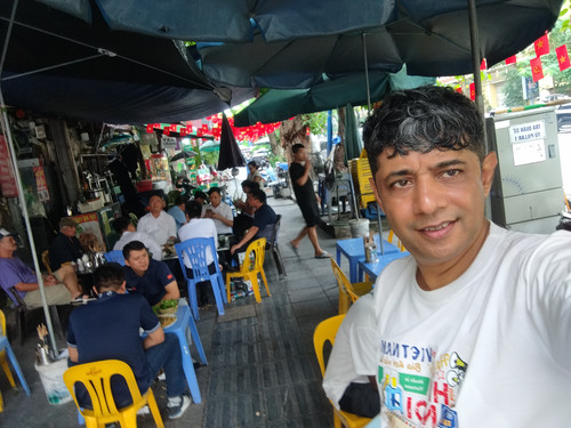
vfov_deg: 53.1
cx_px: 286
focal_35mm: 26
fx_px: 429
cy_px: 214
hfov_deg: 67.3
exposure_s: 1/33.3
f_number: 2
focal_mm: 2.79
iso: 80
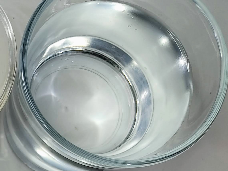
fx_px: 599
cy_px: 248
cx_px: -162
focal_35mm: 91
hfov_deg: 17.9
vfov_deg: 15.2
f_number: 1.79
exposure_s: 1/50
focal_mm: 4.74
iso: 135
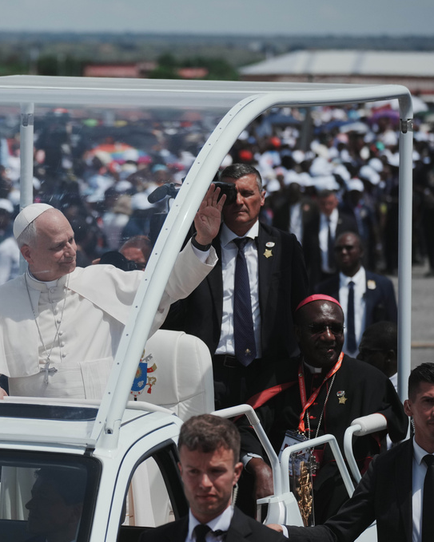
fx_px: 3886
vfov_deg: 8.0
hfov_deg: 6.4
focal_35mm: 242
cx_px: 74
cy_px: 271
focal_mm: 171
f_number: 5.6
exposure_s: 1/10000
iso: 640
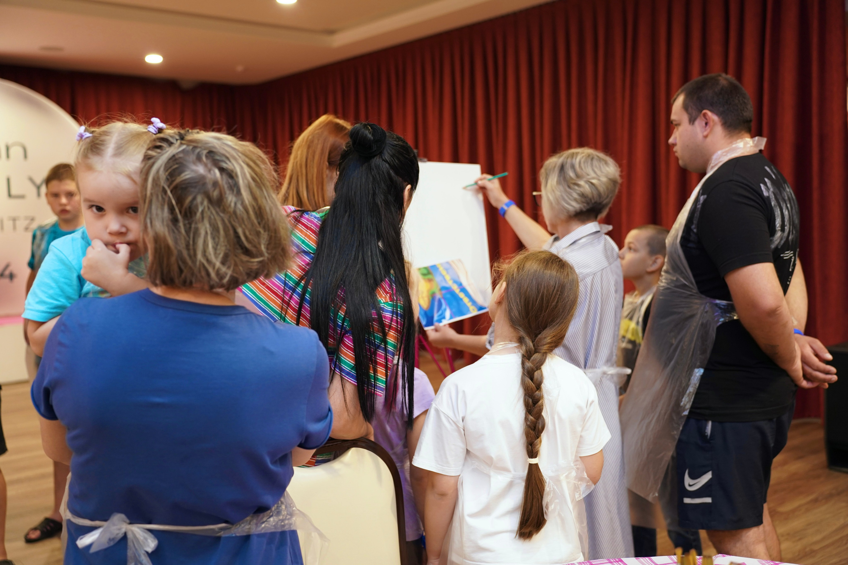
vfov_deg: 36.9
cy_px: 282
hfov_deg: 53.1
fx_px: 848
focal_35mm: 36
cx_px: 424
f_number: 2.8
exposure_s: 1/60
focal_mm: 36
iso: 800
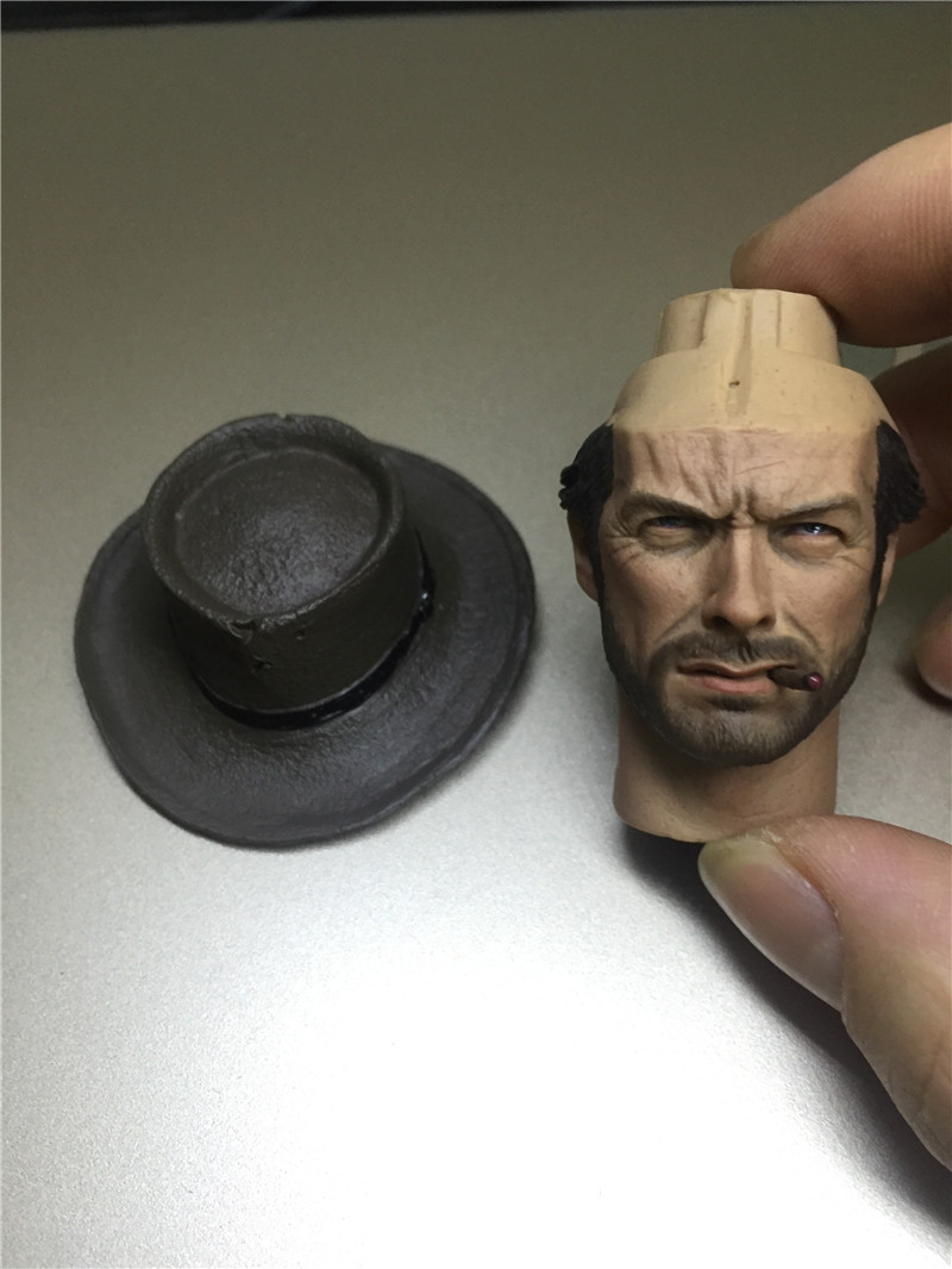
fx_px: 1063
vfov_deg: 61.6
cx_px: 476
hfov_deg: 48.2
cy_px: 634
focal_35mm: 29
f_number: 2.2
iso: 160
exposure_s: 1/33
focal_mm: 4.15
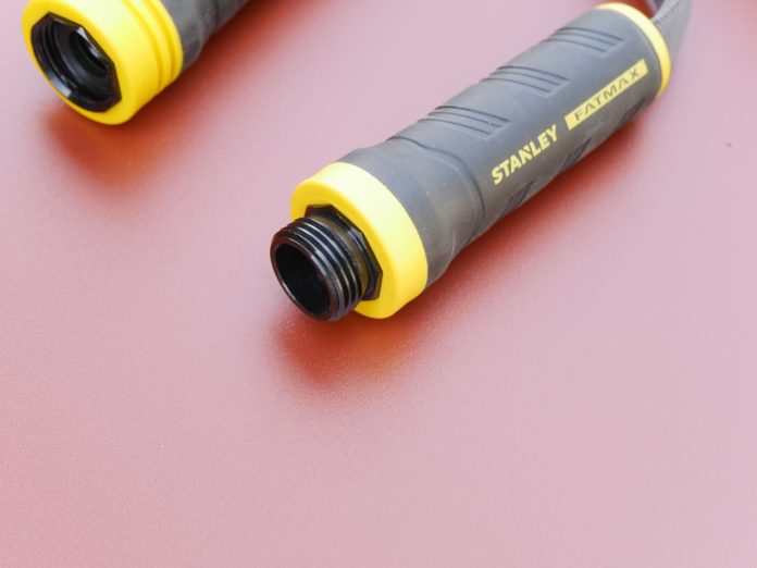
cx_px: 378
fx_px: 1749
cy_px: 284
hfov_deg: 24.4
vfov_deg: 18.4
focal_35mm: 80
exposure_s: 1/100
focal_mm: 40
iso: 320
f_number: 4.7
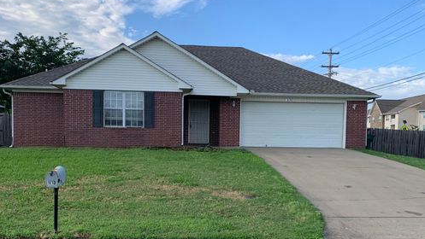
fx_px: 428
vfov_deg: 30.9
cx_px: 213
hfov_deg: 52.8
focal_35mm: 38
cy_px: 169
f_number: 1.8
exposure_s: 1/954
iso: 25
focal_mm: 4.25
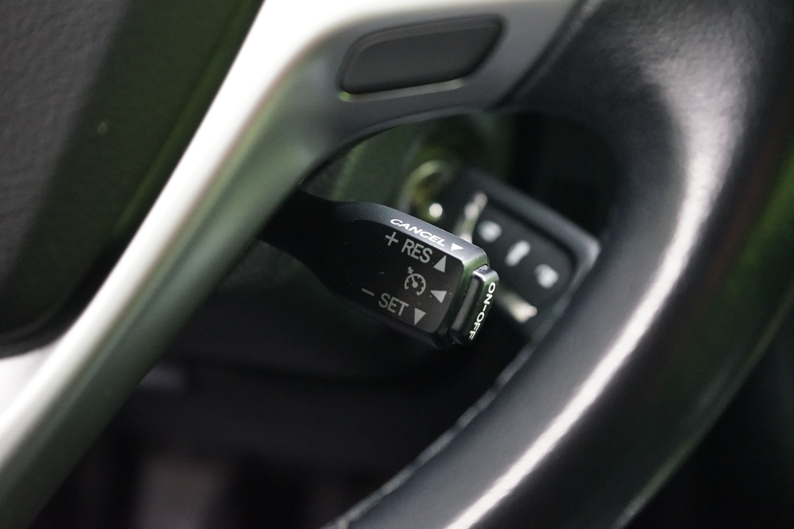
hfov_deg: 36.9
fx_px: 1191
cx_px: 397
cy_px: 264
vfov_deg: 25.1
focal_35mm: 54
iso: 6400
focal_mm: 54
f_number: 5
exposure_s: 1/30
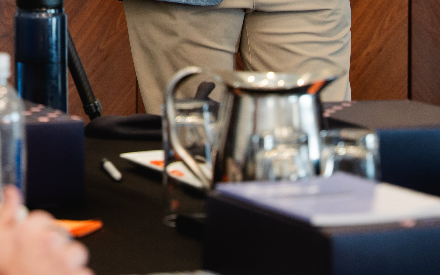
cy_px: -180
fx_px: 2686
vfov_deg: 5.8
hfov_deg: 9.3
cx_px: -45
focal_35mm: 224
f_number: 3.2
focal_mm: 70
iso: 500
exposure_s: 1/50
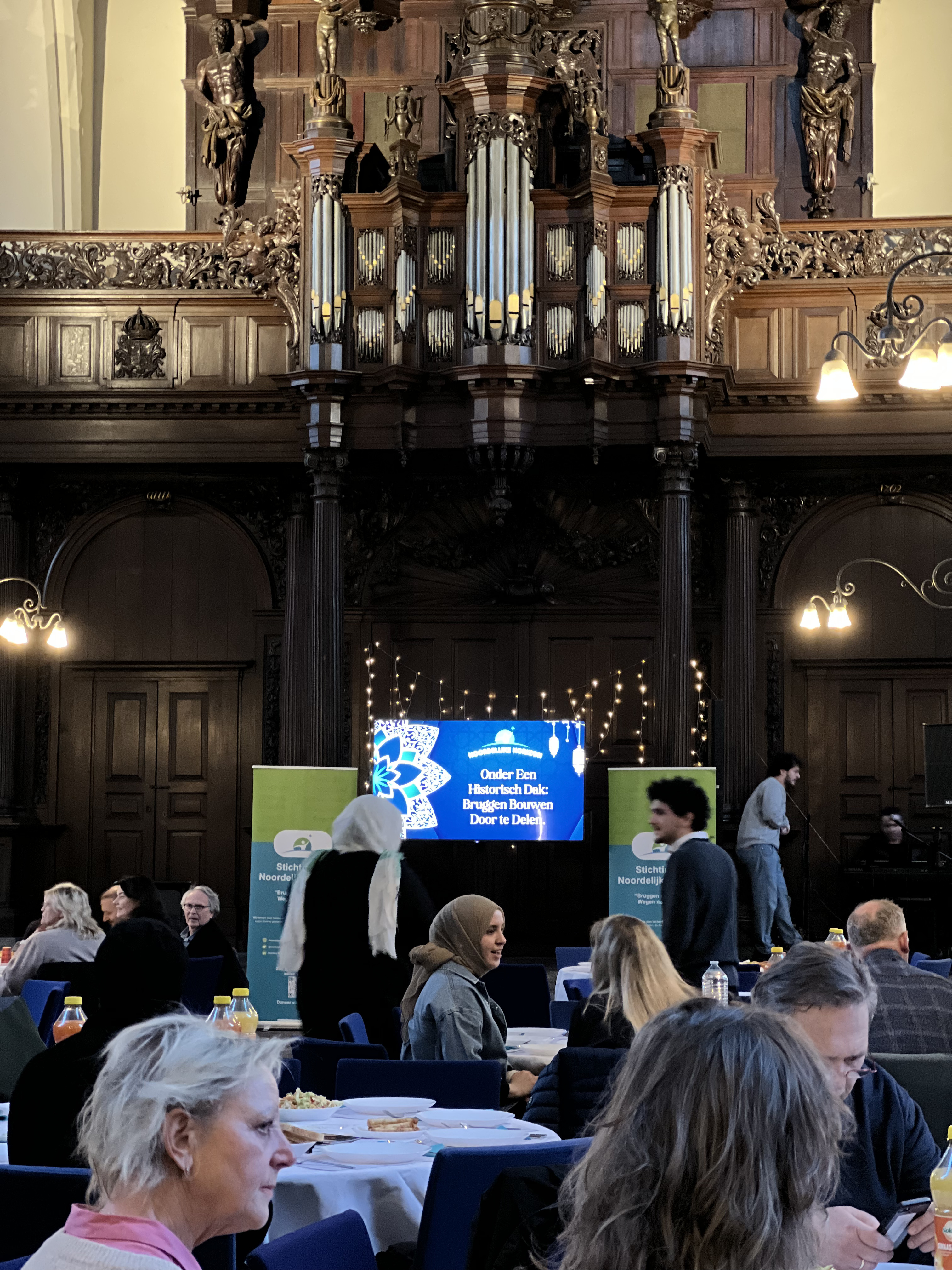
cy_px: 635
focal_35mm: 77
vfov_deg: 25.3
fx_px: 2824
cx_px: 476
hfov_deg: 19.1
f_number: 2.8
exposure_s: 1/14
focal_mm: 9
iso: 500
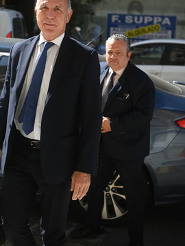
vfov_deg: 20.4
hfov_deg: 15.4
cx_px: 54
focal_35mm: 96
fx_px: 684
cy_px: 86
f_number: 2.8
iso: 200
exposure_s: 1/2000
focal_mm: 50
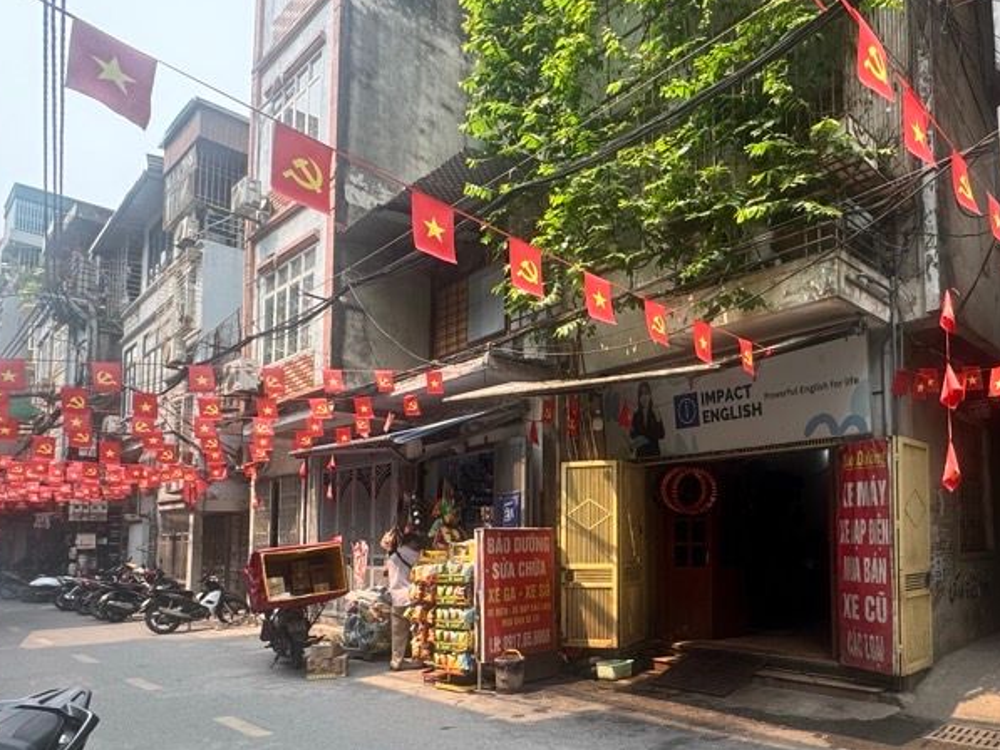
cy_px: 489
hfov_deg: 68.7
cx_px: 698
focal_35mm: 24
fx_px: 693
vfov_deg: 55.8
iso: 40
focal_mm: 2.22
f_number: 2.2
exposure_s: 1/151
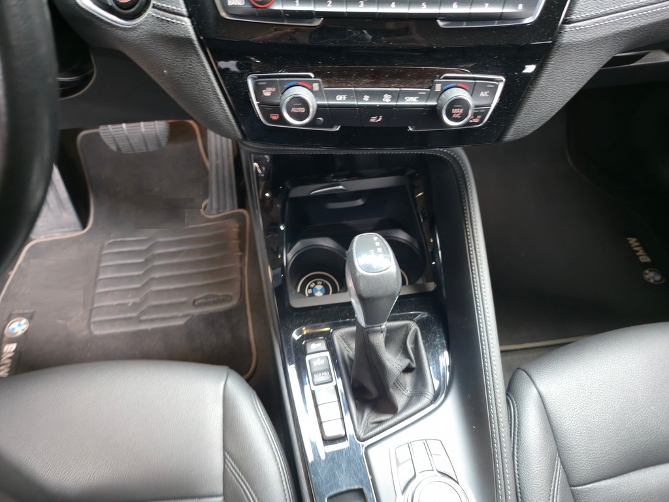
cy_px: 251
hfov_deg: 73.9
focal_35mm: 23
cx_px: 334
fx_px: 445
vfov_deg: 58.9
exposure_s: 1/40.5
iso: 400
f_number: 1.7
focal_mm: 6.3
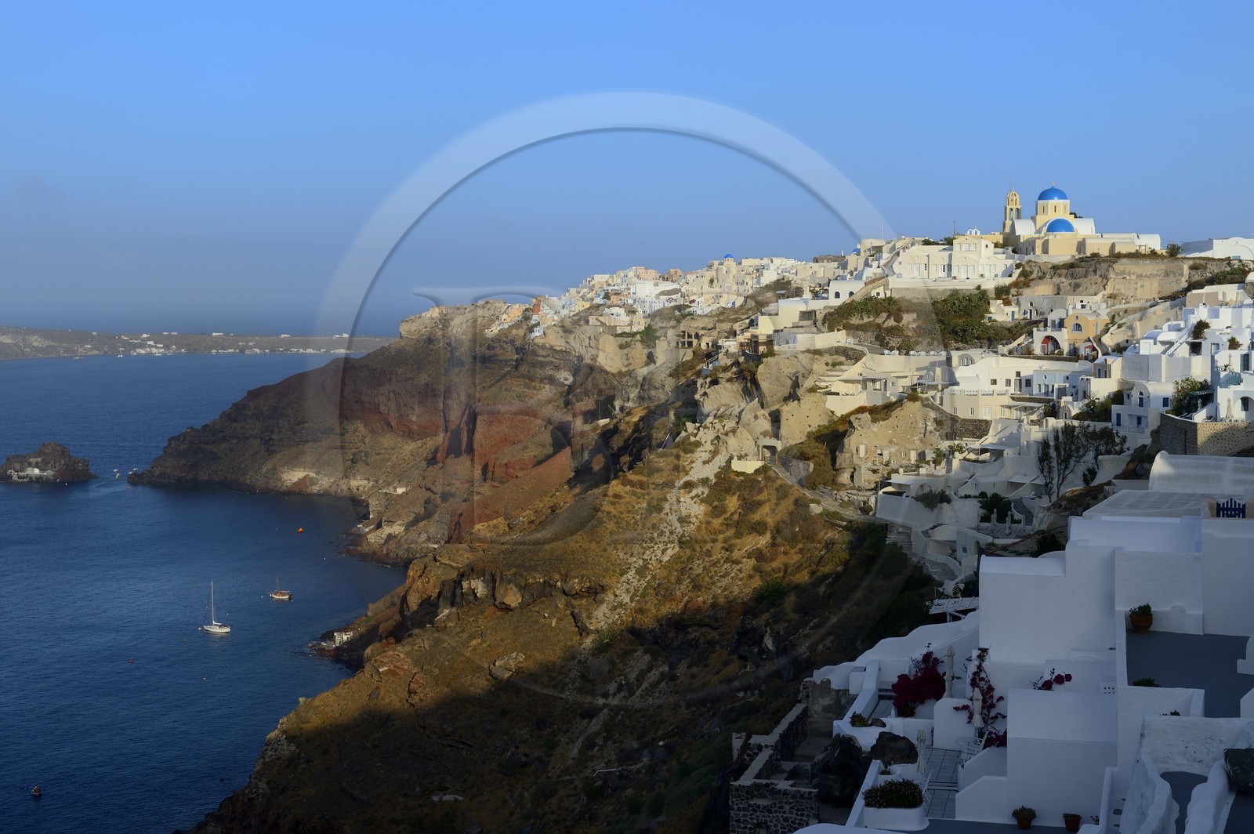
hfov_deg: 34.5
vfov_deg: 23.3
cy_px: 417
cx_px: 627
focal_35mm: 58
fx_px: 2019
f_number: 10
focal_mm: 58
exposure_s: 1/320
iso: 200
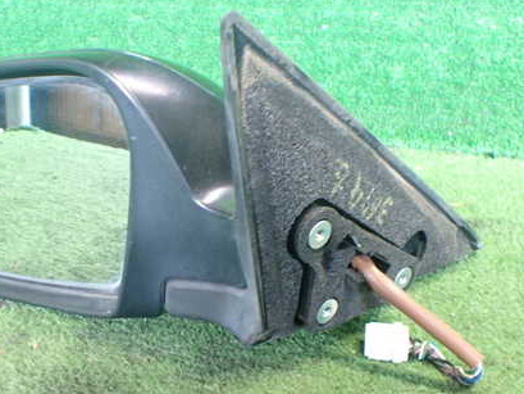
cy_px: 222
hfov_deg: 42.5
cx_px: 184
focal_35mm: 44
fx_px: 666
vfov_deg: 32.9
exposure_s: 1/30
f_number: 2.3
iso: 800
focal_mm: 5.4
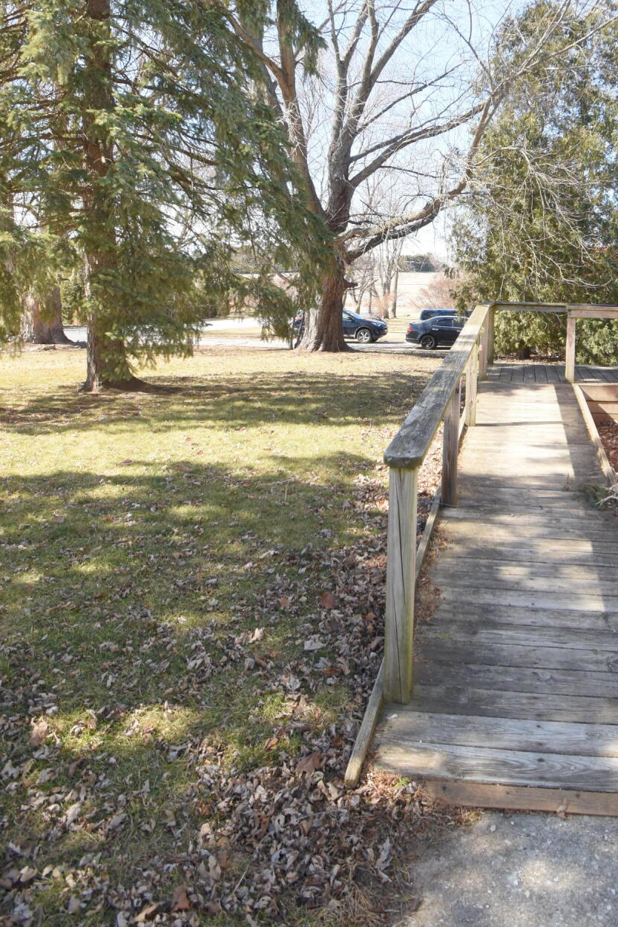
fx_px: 618
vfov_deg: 70.7
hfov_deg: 50.3
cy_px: 280
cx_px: 484
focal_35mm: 24
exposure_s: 1/250
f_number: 5.6
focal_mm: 10
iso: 320
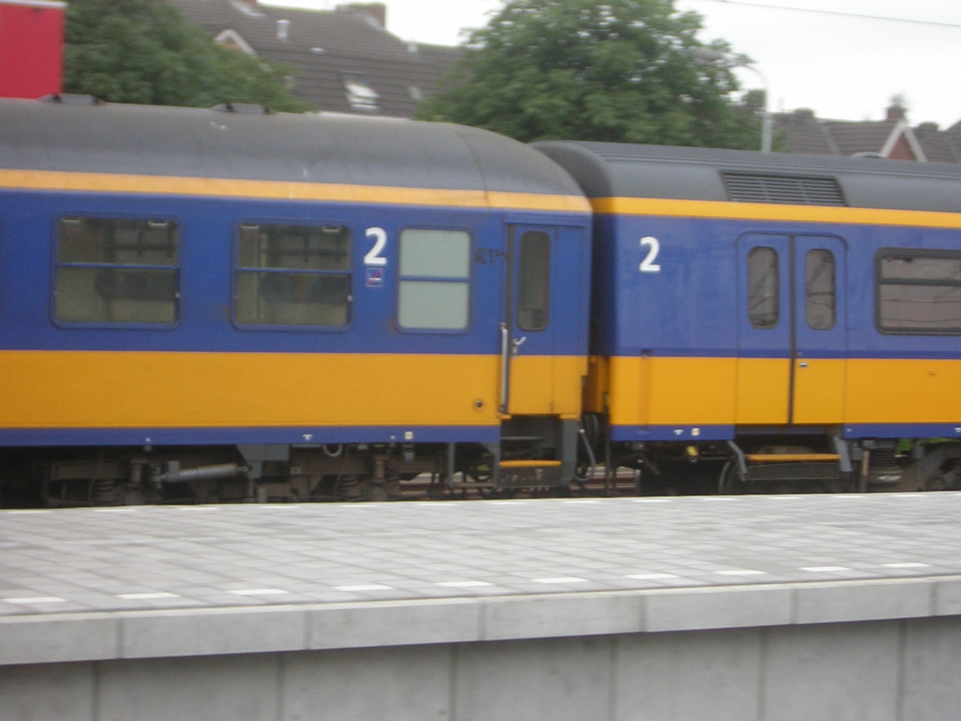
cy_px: 360
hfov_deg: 18.2
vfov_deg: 13.7
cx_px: 480
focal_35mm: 108
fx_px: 2998
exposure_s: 1/83.9
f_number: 4.7
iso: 50
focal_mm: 14.1
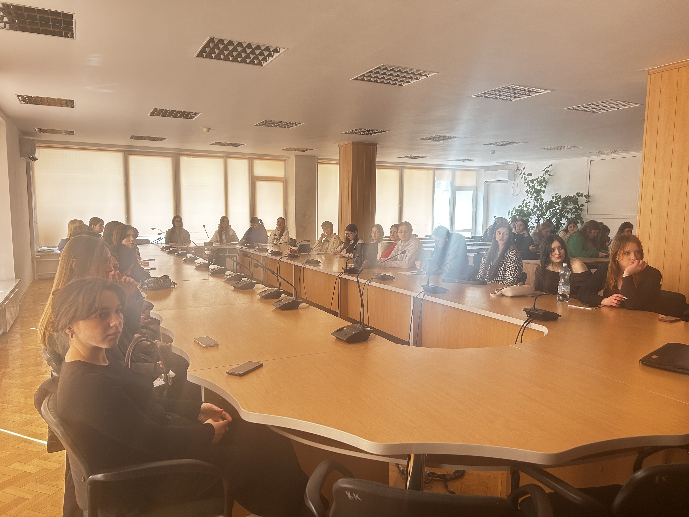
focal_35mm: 26
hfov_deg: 67.3
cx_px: 344
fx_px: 518
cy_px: 258
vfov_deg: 53.1
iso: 100
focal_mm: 5.7
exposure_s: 1/121
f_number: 1.5
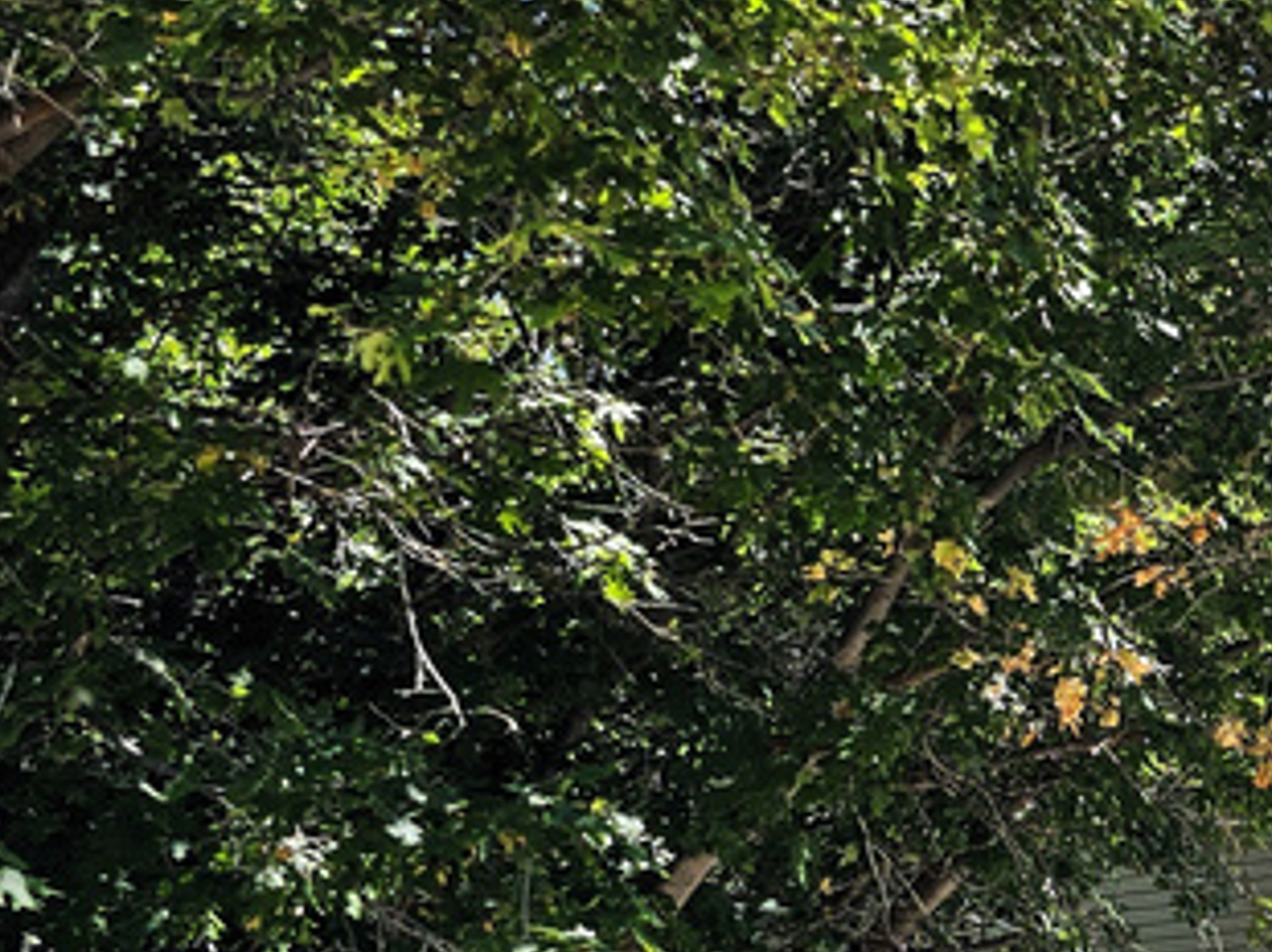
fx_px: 2791
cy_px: 956
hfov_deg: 21.3
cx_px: 1945
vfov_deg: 18.8
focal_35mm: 76
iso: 10
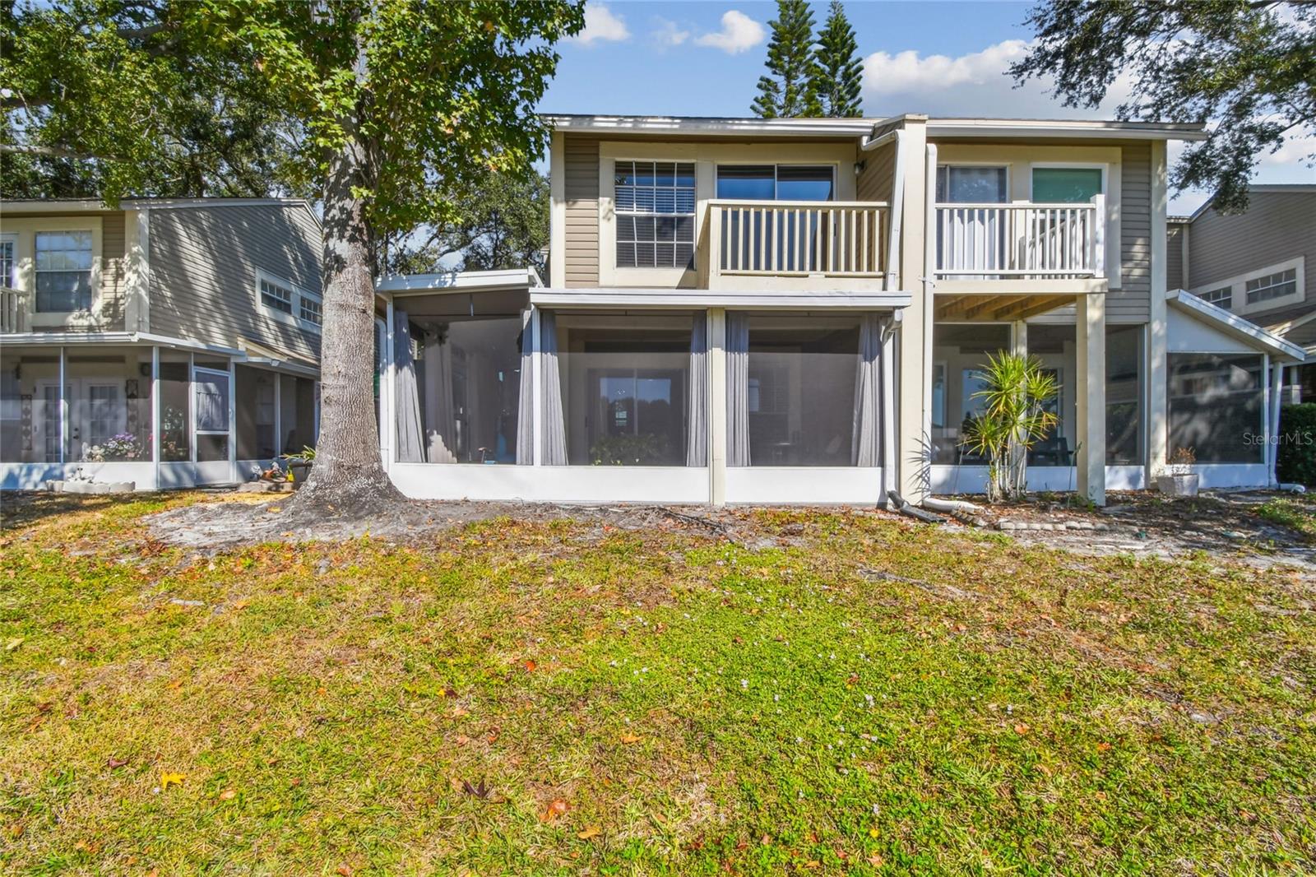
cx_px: 658
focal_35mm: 15
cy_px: 438
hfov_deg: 100.4
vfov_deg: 77.3
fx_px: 548
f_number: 22
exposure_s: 1/60
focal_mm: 10
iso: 100
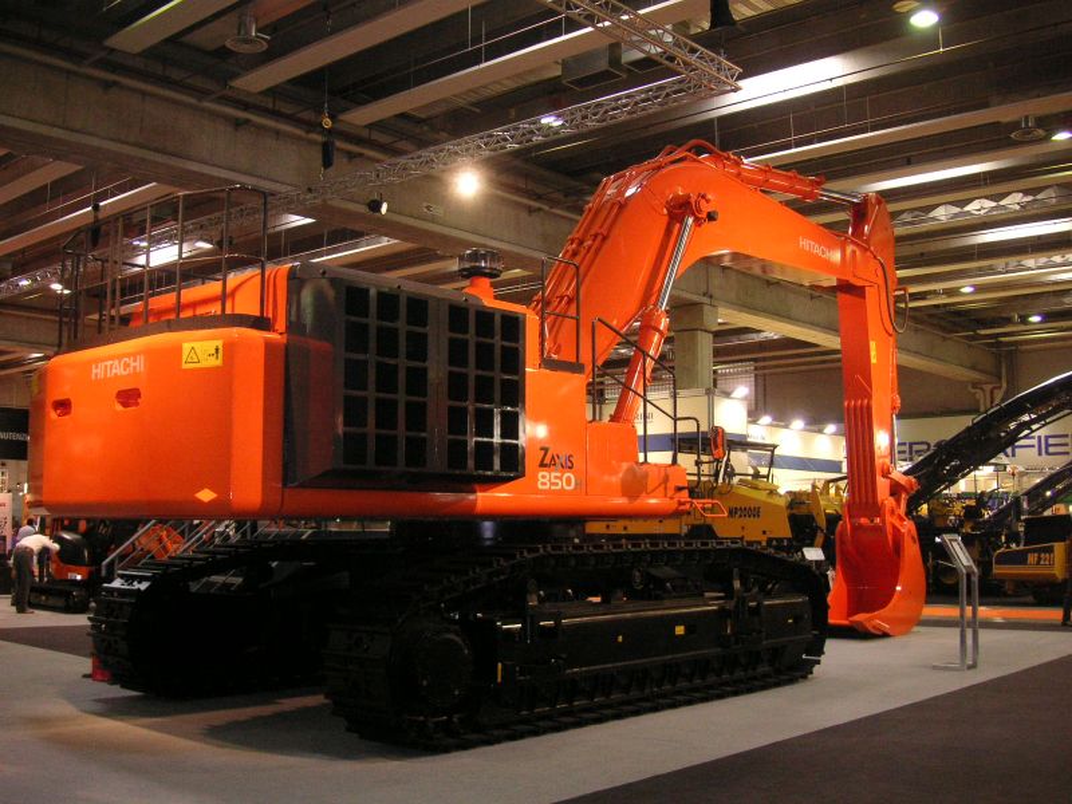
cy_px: 402
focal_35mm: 37
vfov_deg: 38.7
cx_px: 536
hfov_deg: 50.1
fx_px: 1146
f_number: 2.8
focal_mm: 6.1
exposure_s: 1/45
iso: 160
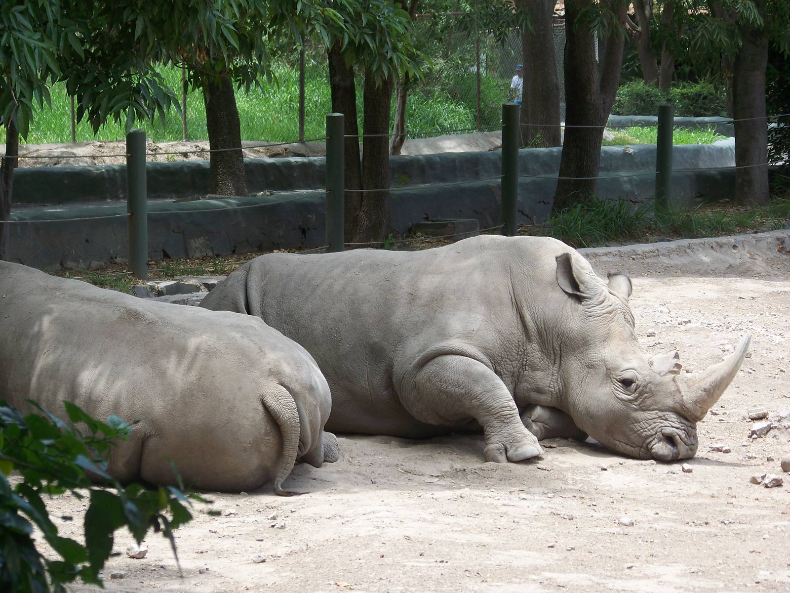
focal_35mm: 160
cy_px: 296
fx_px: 3651
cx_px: 395
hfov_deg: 12.3
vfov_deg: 9.3
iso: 64
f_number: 3.6
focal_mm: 25.7
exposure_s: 1/200
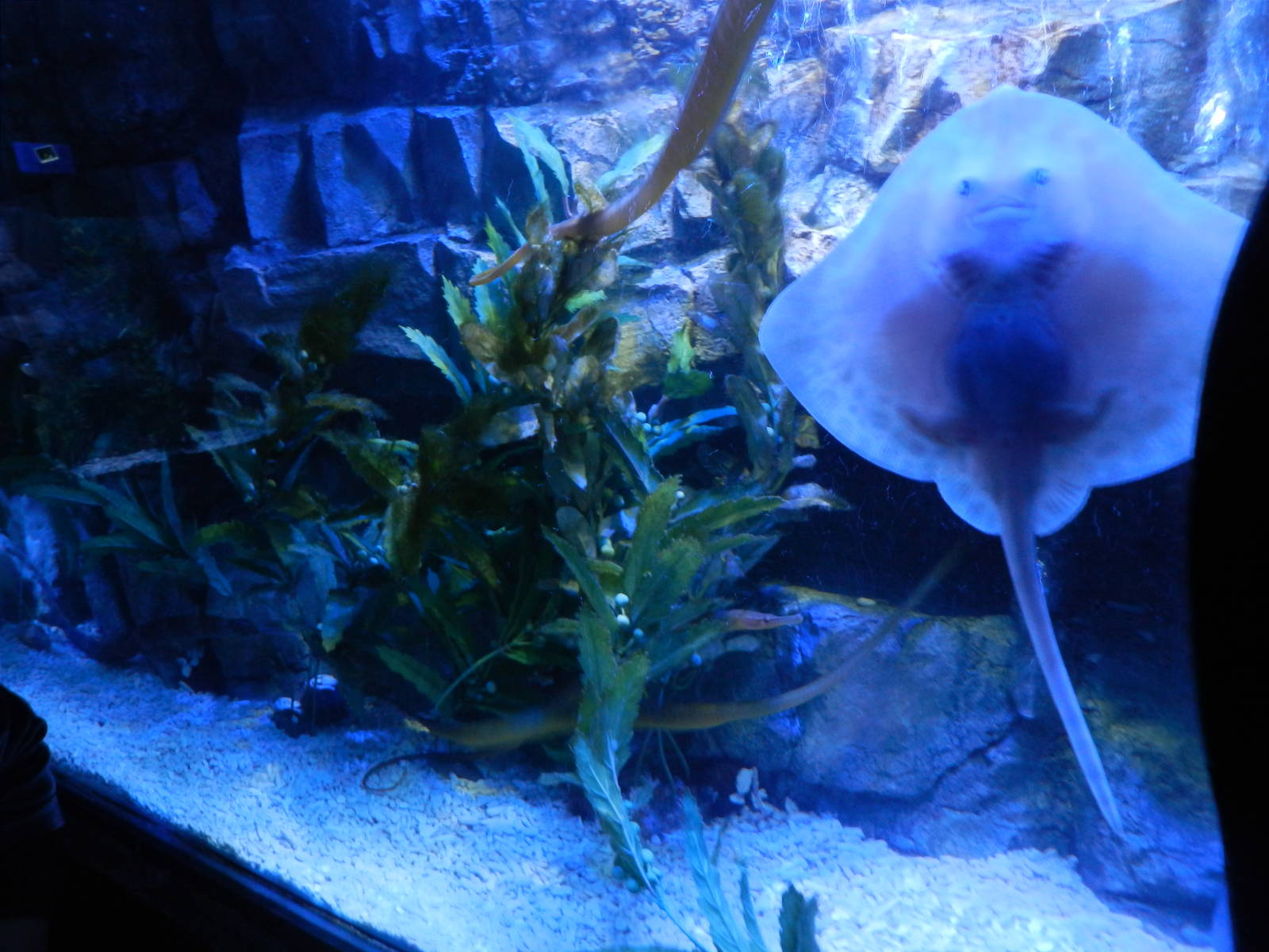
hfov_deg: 73.9
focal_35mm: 23
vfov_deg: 58.9
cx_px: 634
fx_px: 843
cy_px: 476
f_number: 3.4
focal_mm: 4
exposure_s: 1/15
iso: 320
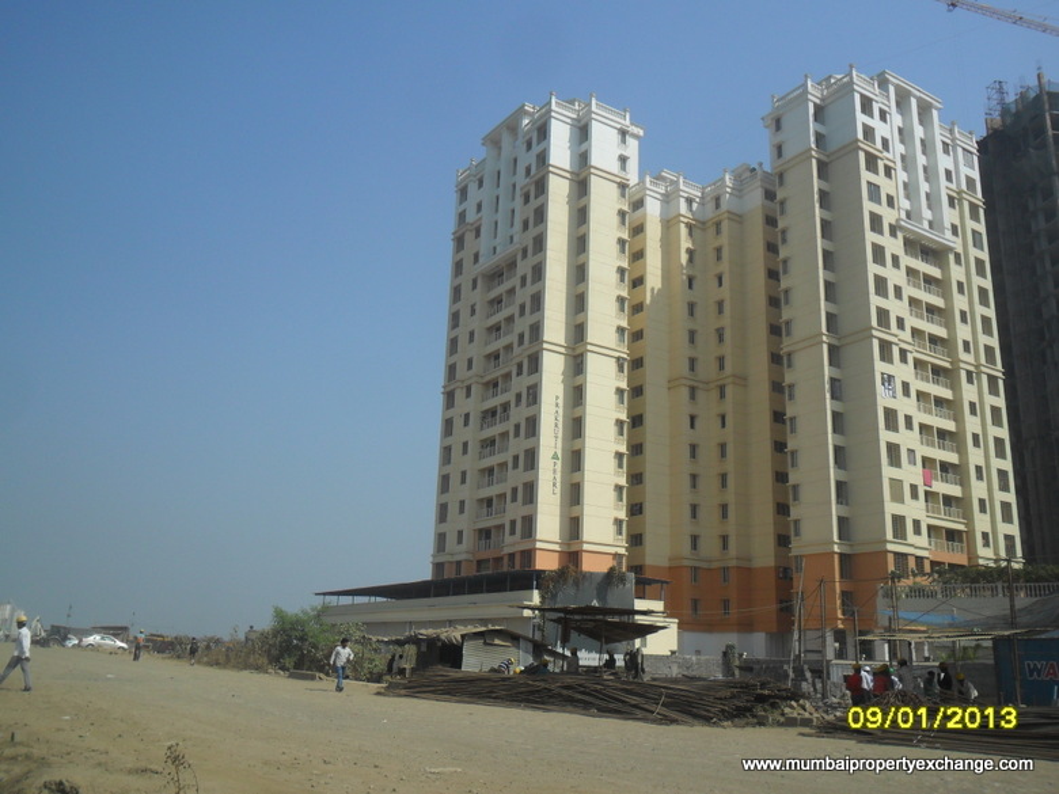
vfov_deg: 44.2
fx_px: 979
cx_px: 530
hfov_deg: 56.8
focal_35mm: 32
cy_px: 397
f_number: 9.4
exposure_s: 1/250
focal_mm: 5.7
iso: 100
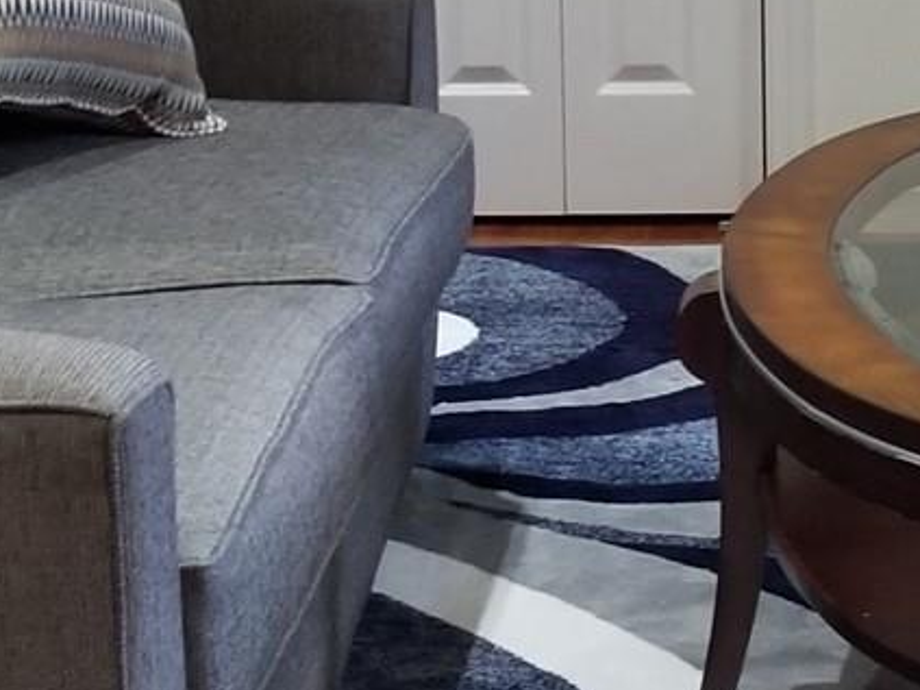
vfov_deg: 11.6
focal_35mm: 126
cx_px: 753
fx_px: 3348
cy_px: -96
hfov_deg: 15.5
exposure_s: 1/30
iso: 200
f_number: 1.7
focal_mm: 4.25
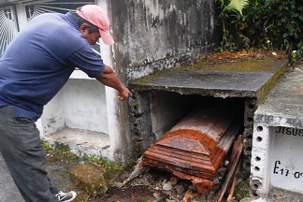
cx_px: 126
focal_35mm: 35
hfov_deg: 54.2
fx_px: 295
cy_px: 110
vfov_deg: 37.8
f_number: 3.5
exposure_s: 1/250
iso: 400
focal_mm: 18
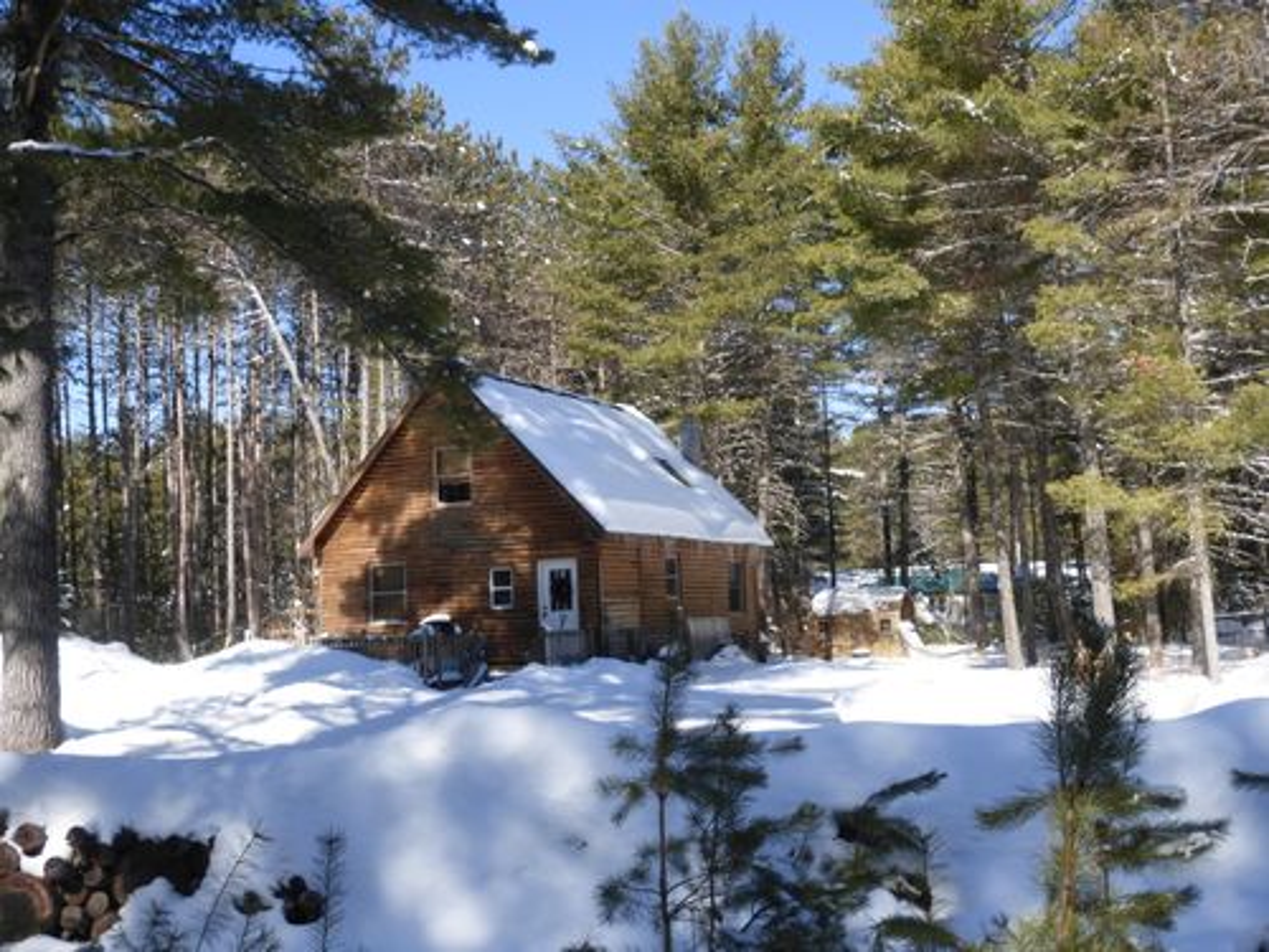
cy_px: 476
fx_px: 1466
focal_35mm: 40
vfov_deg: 36.0
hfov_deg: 46.8
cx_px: 634
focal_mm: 6.9
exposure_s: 1/500
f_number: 3.9
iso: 100
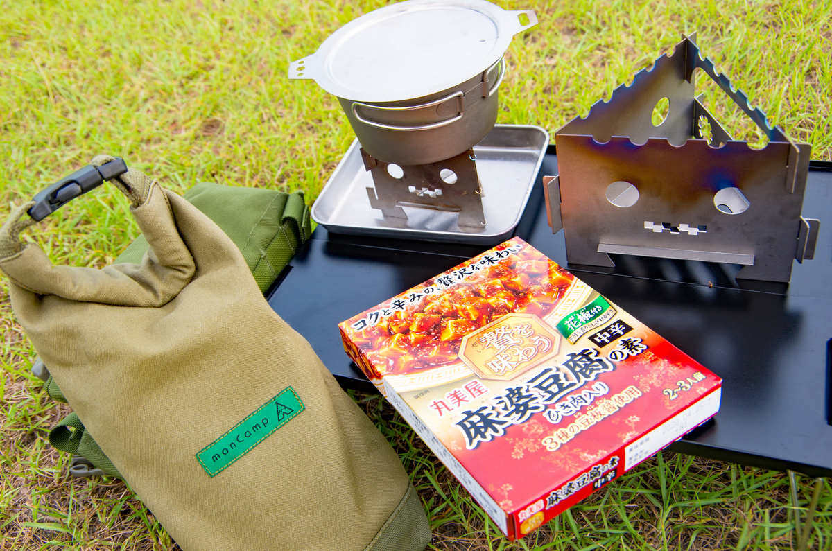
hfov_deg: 53.2
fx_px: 830
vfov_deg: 36.7
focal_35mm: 36
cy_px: 276
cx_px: 416
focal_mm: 24
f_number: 5.6
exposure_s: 1/125
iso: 160
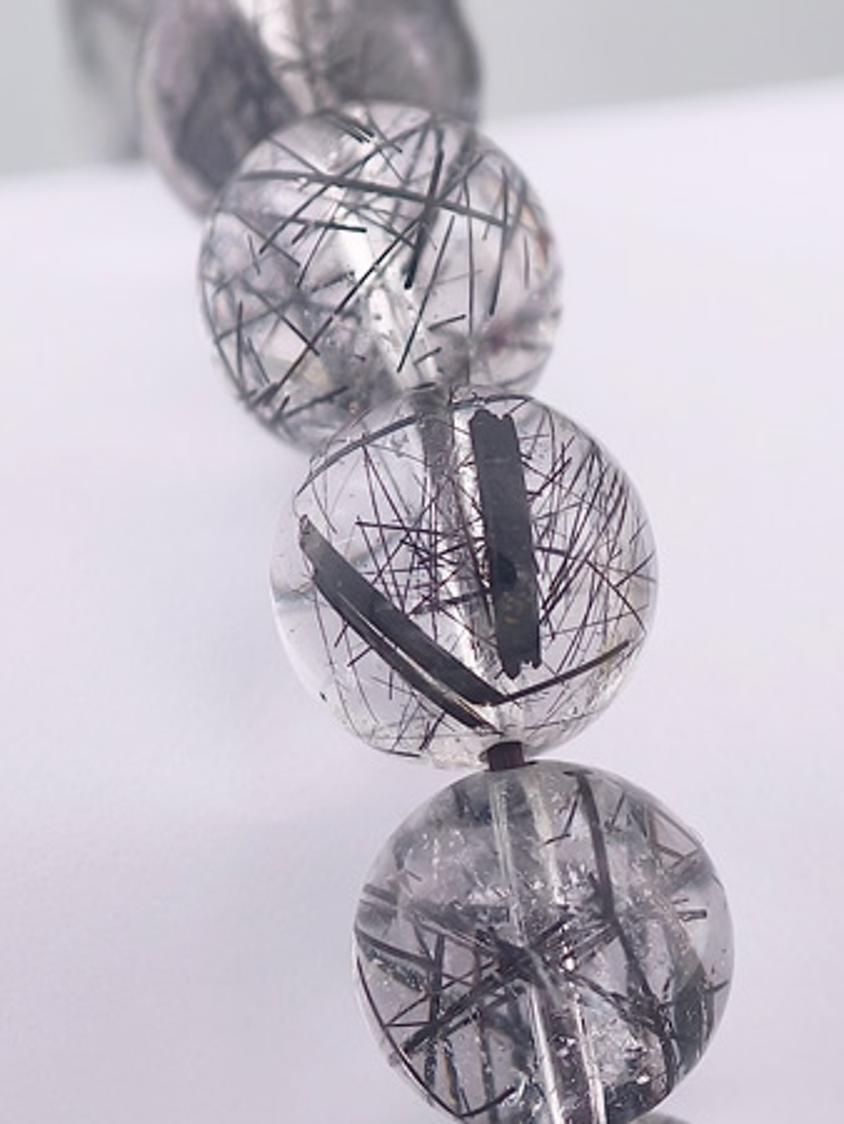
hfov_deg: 6.8
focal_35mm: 218
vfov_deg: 9.1
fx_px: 7080
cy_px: 731
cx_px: 734
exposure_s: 1/160
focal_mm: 22.48
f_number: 2.67
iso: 125
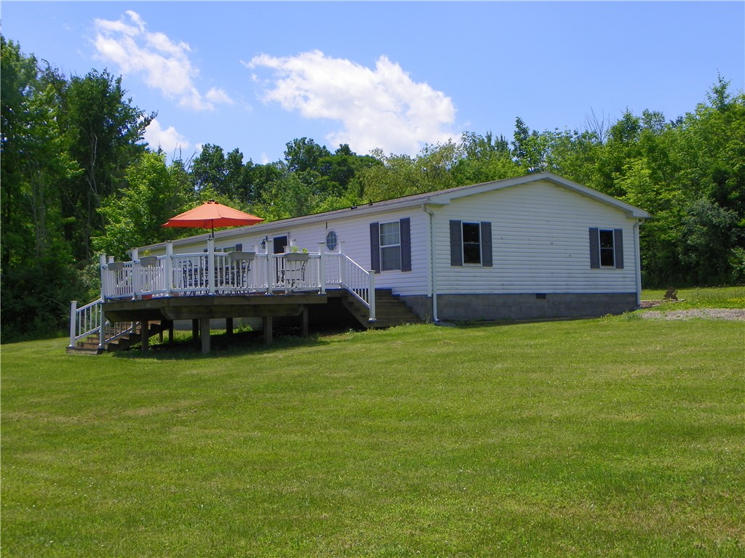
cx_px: 372
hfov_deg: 41.2
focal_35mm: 46
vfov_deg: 31.5
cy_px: 279
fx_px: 990
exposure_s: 1/400
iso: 64
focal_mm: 8.2
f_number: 4.5
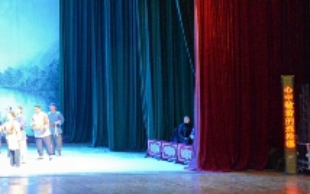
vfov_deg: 12.7
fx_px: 871
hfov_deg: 18.5
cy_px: 61
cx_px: -119
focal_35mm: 103
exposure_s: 1/60
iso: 6400
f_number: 5.6
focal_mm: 36
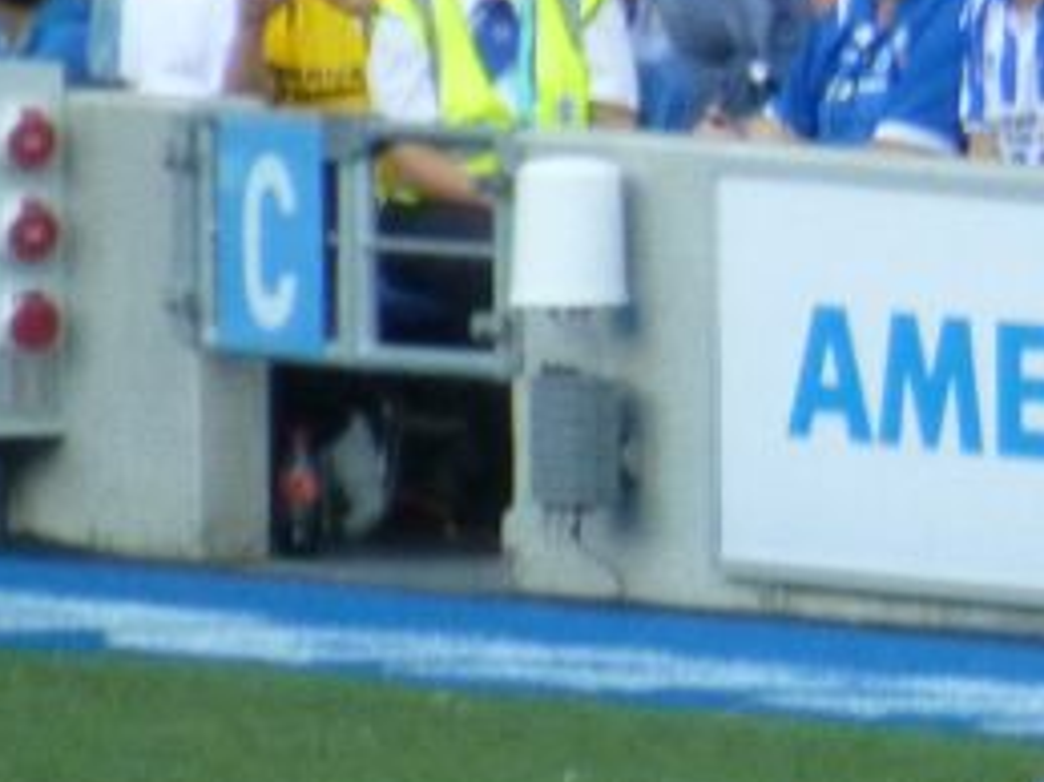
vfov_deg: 0.7
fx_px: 60592
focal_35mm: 2010
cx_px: 2177
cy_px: 335
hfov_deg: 1.0
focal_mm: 77.4
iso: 500
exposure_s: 1/250
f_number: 6.2
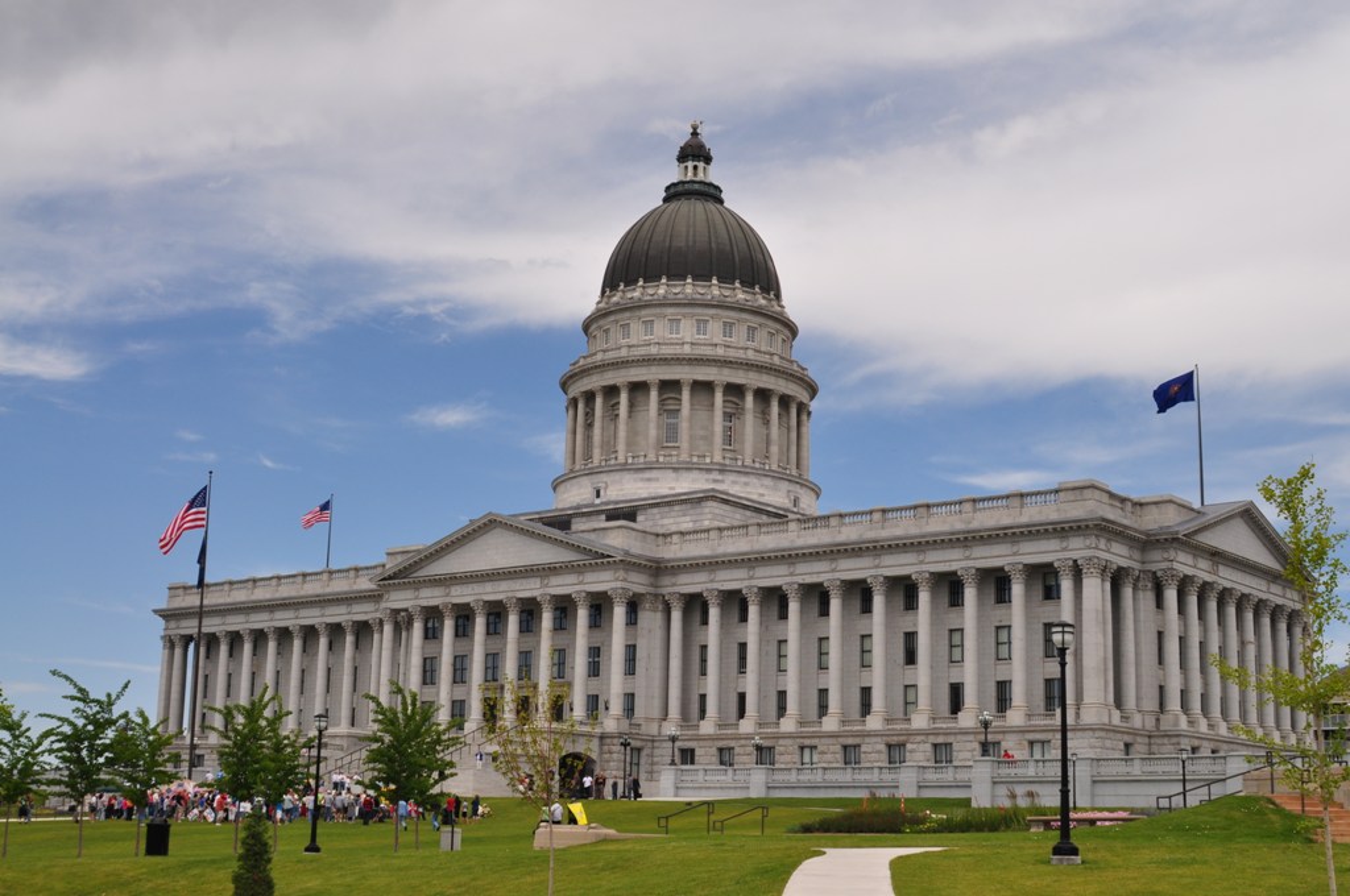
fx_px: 1798
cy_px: 448
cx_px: 675
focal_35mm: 48
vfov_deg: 28.0
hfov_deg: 41.2
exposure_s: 1/320
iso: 200
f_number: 10
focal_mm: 32
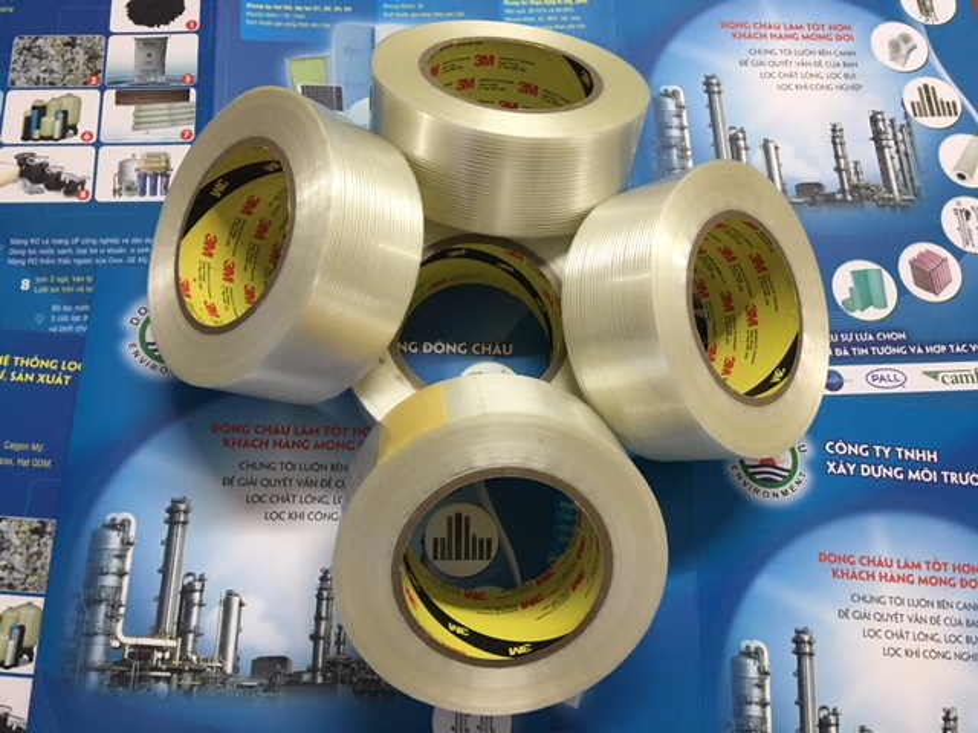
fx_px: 819
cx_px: 489
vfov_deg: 48.2
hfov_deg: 61.7
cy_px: 366
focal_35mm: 29
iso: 100
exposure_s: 1/17
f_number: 2.2
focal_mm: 4.15
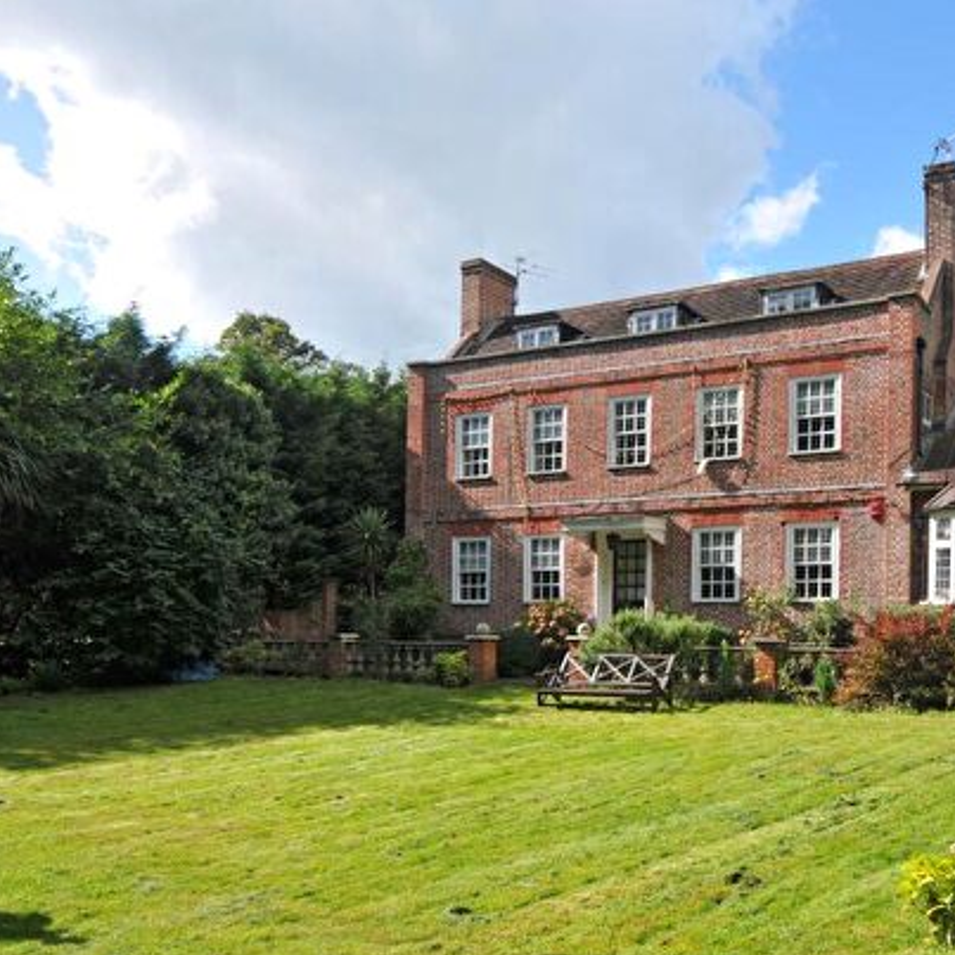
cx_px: 697
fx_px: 968
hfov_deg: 50.7
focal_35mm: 31
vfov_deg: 52.5
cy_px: 511
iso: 200
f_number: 6.3
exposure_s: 1/400
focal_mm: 14
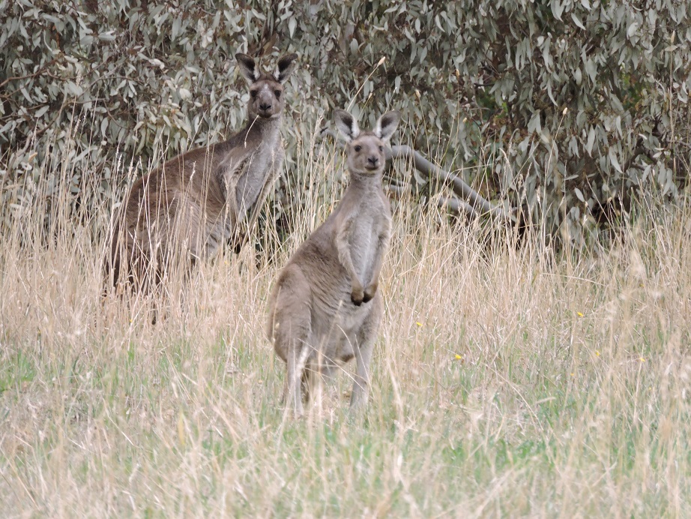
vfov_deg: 1.7
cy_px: 260
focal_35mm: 900
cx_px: 346
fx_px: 17970
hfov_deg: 2.2
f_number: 5.6
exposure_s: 1/200
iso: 400
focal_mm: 161.2
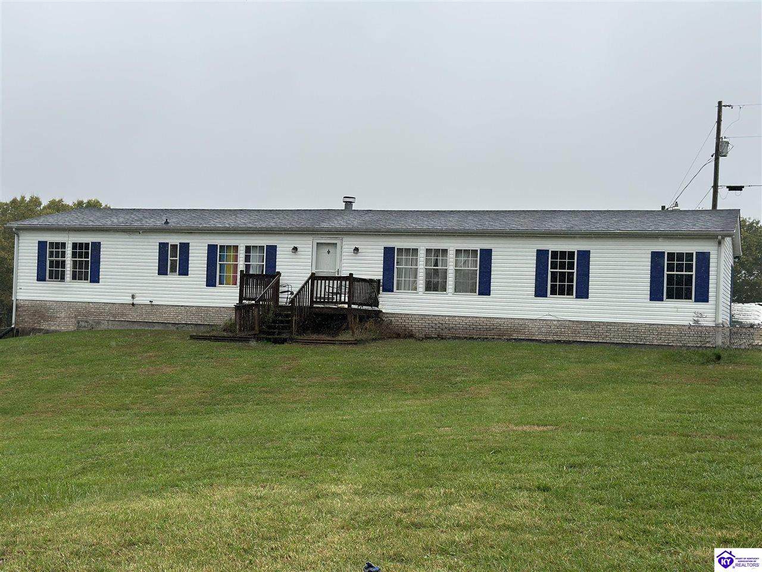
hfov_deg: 39.7
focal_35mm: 48
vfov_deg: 30.3
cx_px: 381
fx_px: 1057
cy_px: 286
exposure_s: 1/3257
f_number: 1.78
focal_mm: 6.86
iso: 80
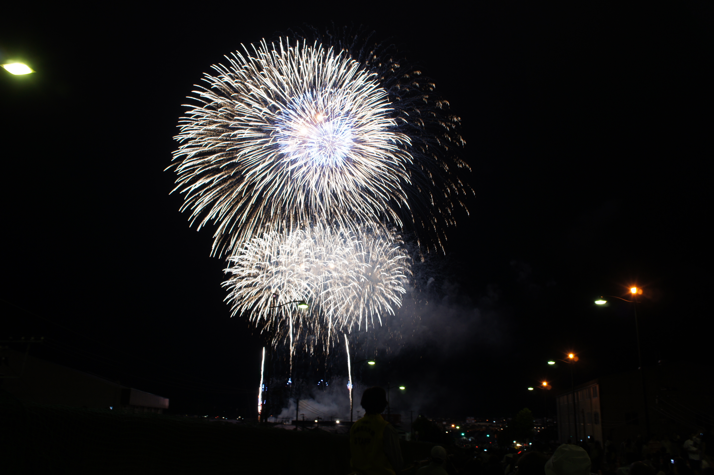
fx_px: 595
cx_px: 357
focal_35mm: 30
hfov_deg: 62.0
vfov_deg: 43.6
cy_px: 238
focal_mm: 20
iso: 200
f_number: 6.3
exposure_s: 1/3
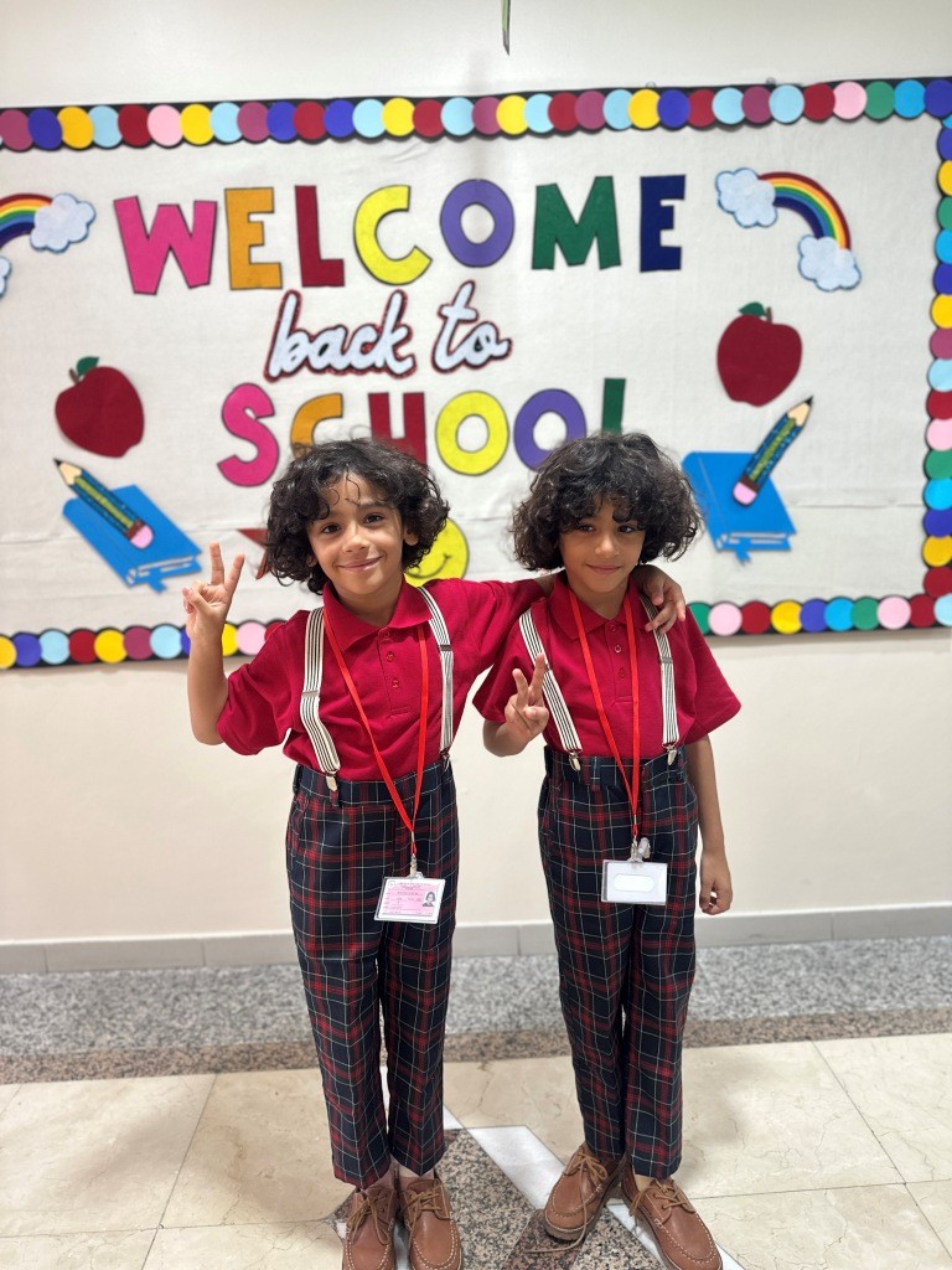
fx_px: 880
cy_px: 635
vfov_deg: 71.6
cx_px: 476
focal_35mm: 24
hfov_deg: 56.8
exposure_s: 1/60
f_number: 1.78
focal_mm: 6.86
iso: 125
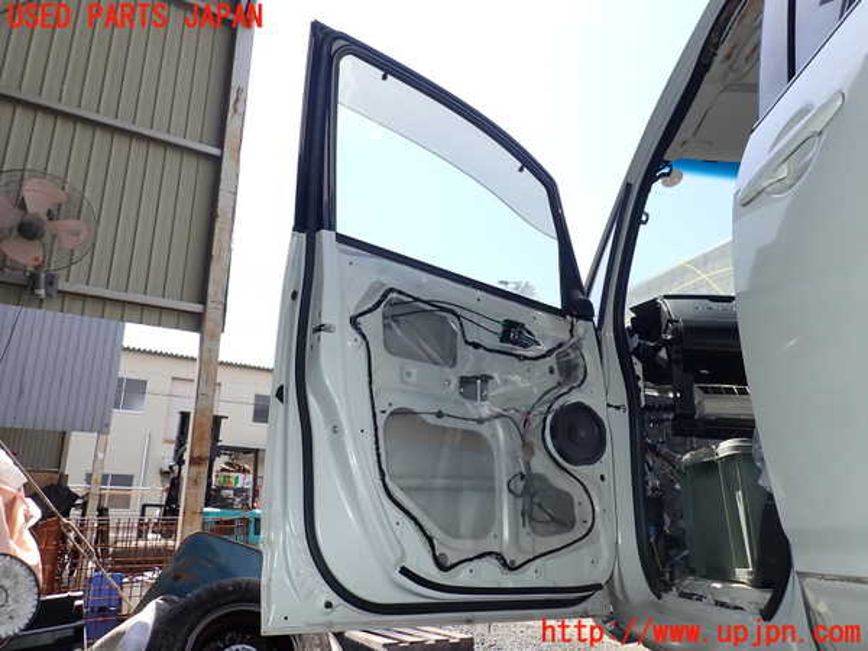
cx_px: 434
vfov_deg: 54.9
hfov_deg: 69.4
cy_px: 326
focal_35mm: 25
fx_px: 627
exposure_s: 1/640
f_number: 2.8
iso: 100
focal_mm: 4.5
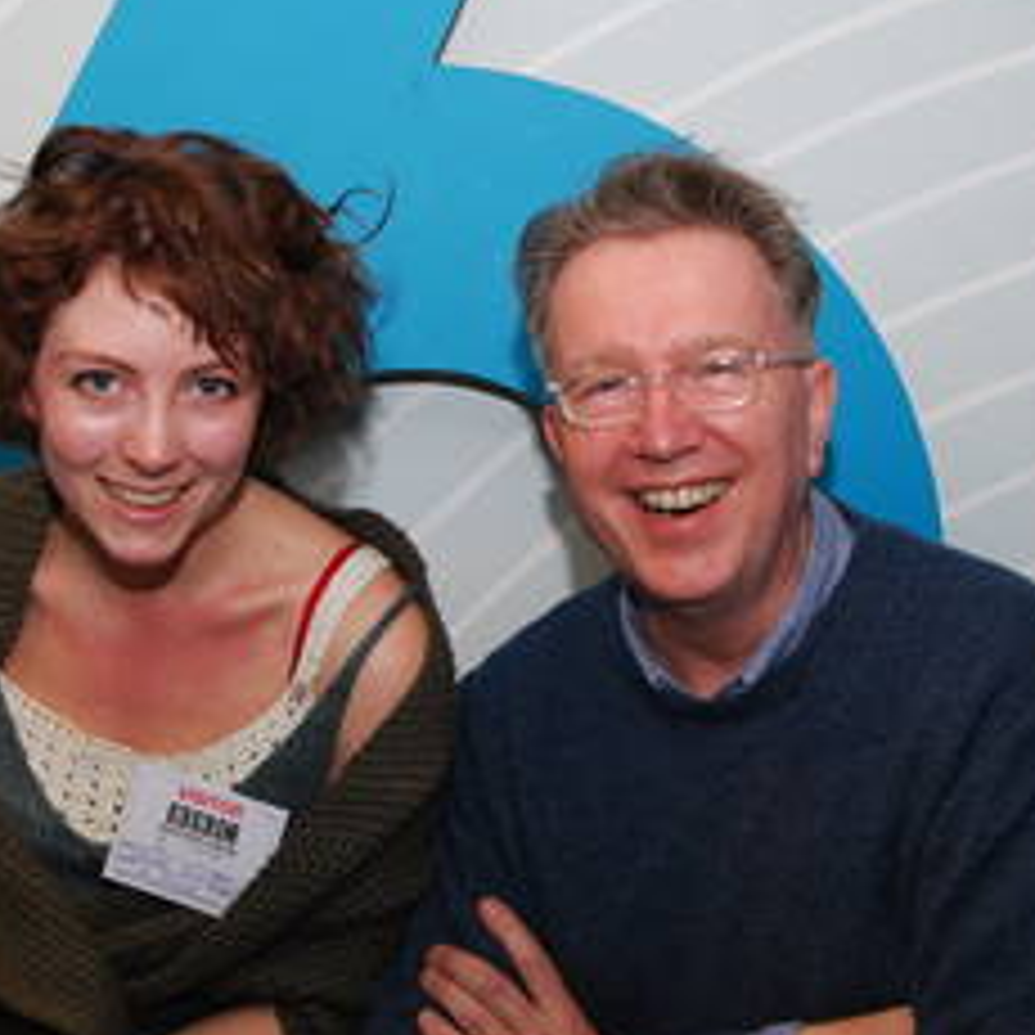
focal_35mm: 70
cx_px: 536
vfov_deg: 24.7
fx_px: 2368
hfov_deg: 24.7
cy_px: 497
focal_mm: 30
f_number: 5.6
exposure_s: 1/60
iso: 400
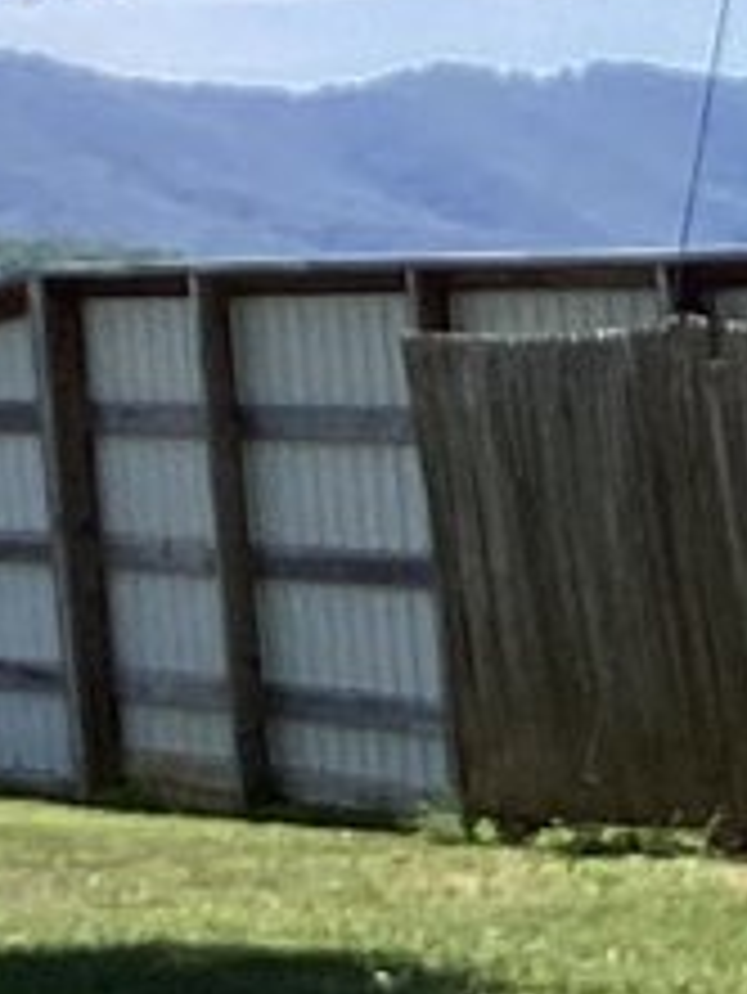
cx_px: 3076
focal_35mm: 212
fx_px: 6094
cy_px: 1698
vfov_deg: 9.0
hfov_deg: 5.9
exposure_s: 1/691
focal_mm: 3.3
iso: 25
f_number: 2.4
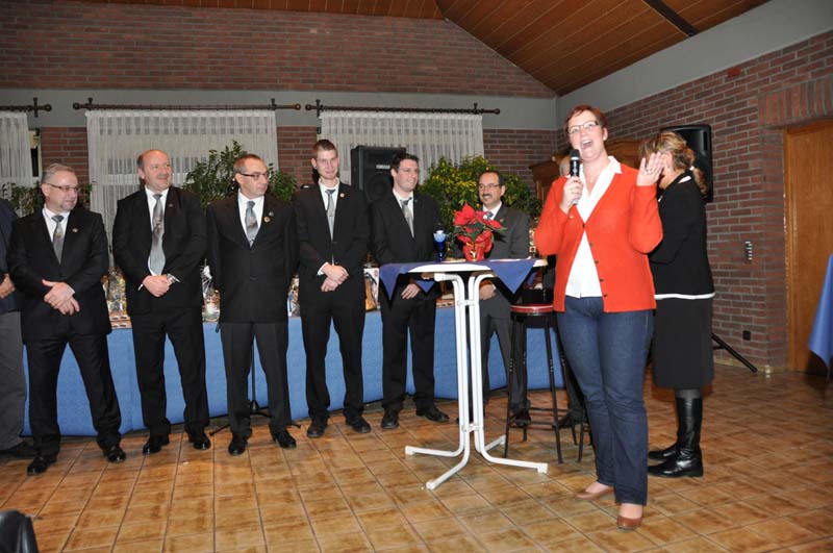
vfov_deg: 47.8
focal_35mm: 27
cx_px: 416
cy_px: 276
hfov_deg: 67.5
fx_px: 624
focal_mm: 18
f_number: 4
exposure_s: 1/60
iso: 800
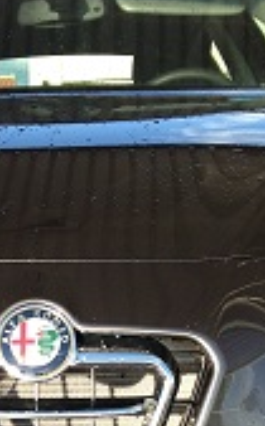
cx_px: 13
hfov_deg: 15.4
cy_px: 429
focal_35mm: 83
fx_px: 963
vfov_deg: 23.9
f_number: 2.4
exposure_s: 1/407
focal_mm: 4.13
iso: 64
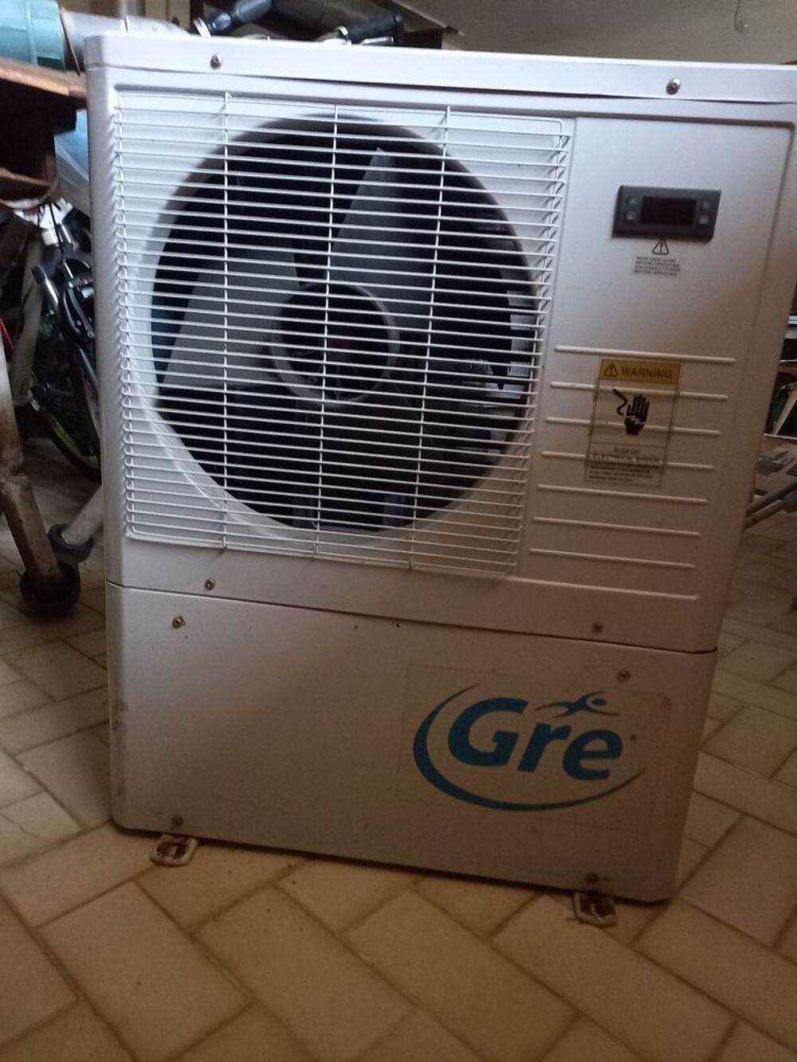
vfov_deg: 69.4
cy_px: 531
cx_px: 398
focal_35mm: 25
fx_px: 767
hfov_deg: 54.9
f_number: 2
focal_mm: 4.6
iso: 1600
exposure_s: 1/16.7
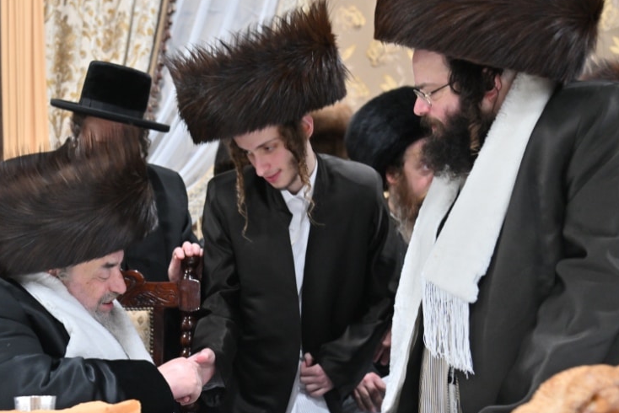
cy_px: 235
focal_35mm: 53
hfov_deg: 37.0
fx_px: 912
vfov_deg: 25.5
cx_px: 197
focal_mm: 38
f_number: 4
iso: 800
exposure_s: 1/125
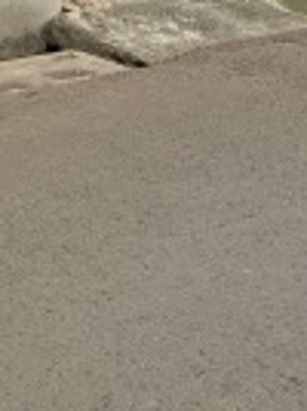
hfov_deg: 16.3
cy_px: -270
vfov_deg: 19.9
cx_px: -210
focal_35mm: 79
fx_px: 937
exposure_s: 1/1299
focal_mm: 5.54
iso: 50
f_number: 1.8
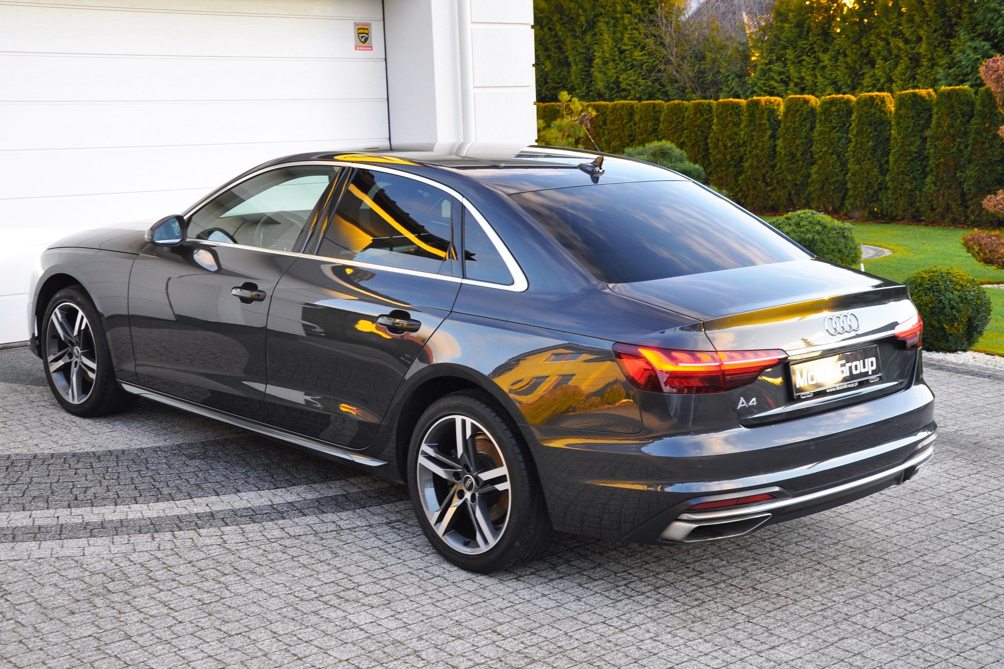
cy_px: 334
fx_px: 1338
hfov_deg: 41.1
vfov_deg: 28.1
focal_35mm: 48
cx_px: 502
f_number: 8
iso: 400
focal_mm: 32
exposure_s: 1/60
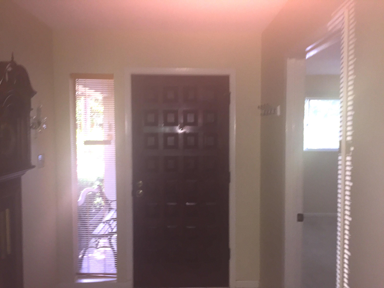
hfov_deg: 61.7
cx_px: 192
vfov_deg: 48.2
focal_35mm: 29
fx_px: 322
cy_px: 144
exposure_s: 1/30
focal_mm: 4.15
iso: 64
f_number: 2.2
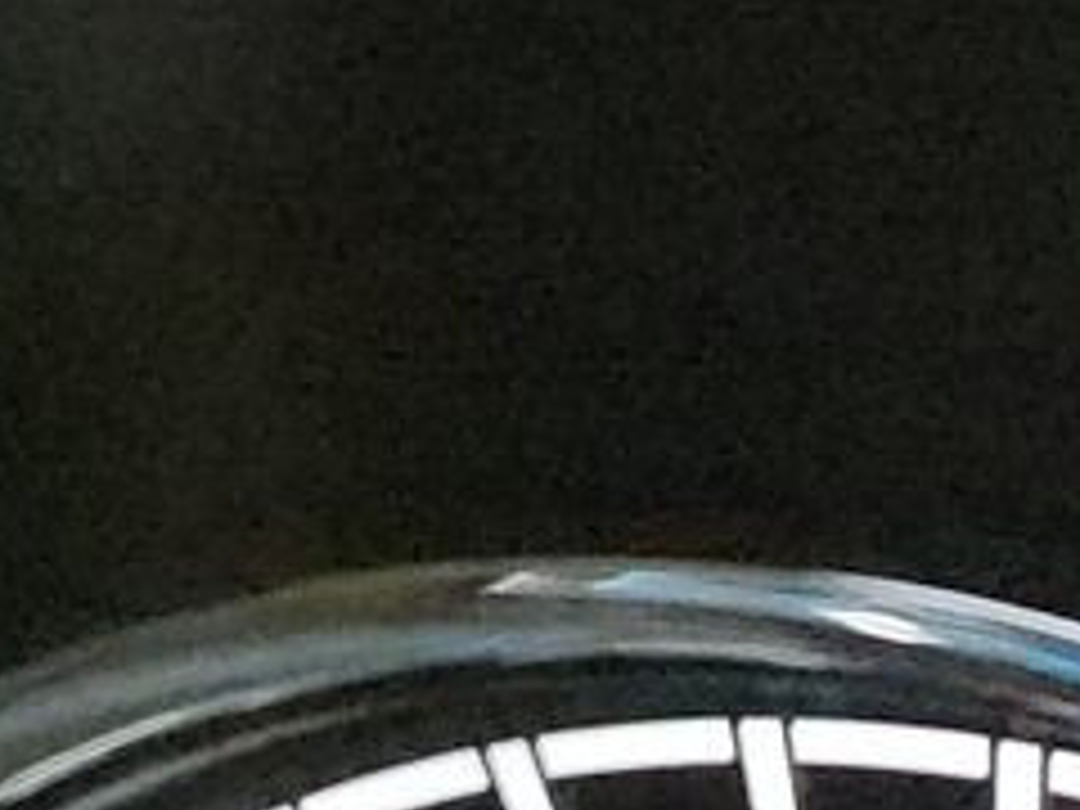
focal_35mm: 160
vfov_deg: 8.7
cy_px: 1750
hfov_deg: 9.4
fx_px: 4992
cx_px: 3330
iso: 4284
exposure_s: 1/59
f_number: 1.8
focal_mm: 6.7
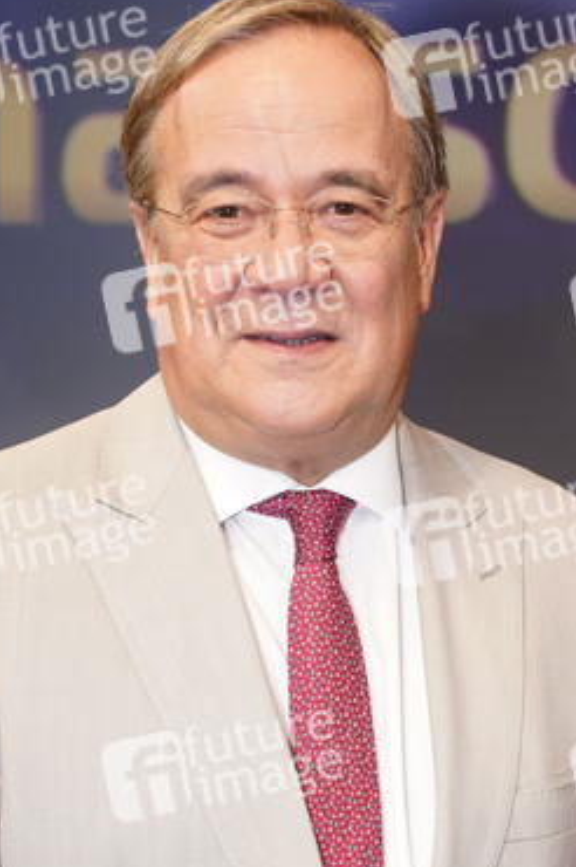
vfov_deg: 36.9
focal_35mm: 54
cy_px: 415
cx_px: 290
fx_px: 1298
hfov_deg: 25.0
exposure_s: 1/125
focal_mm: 50
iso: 2000
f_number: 5.6
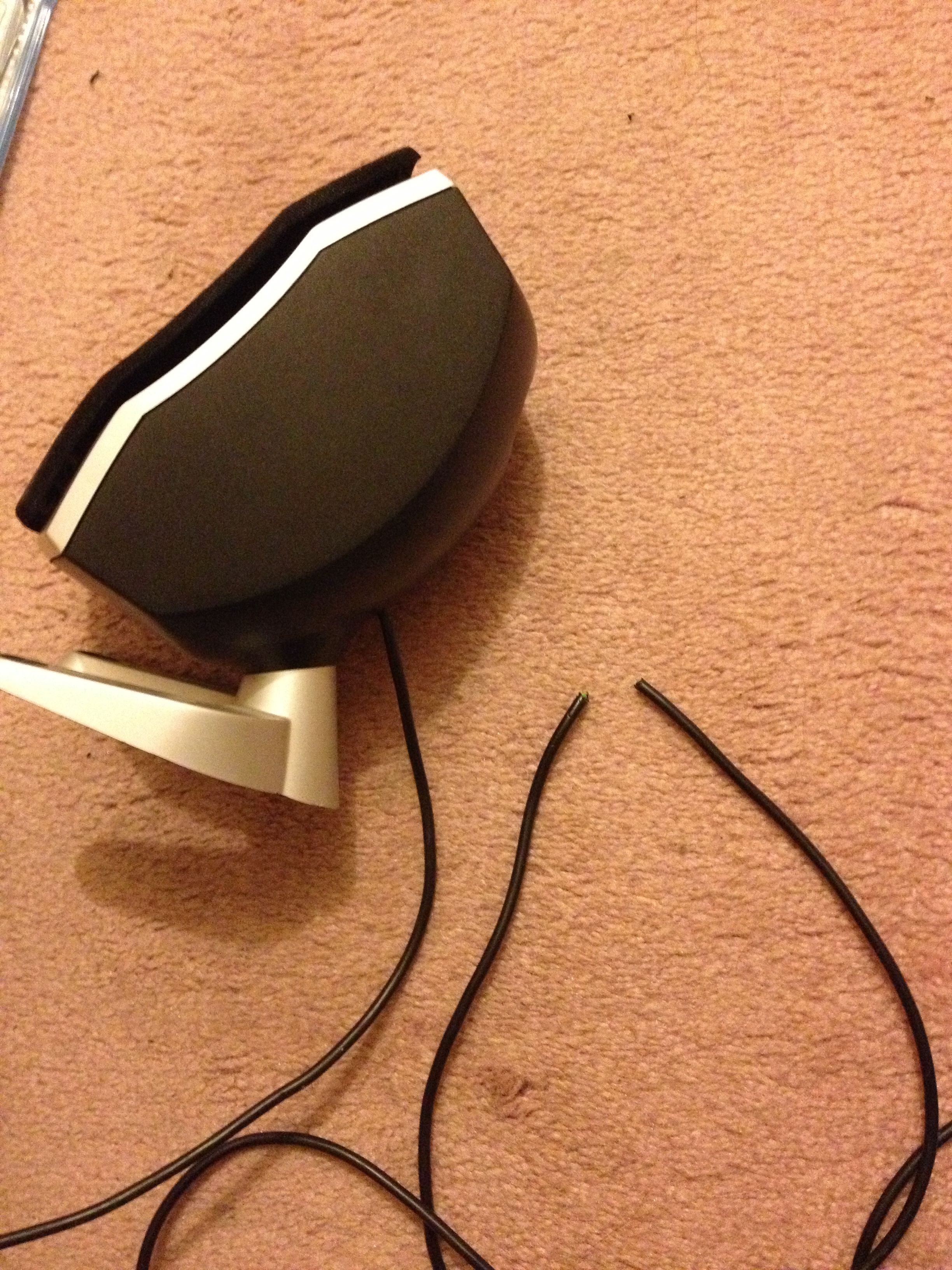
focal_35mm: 35
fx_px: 1283
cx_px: 476
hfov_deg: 40.7
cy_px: 635
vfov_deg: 52.6
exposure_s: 1/15
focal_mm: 4.28
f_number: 2.4
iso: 800
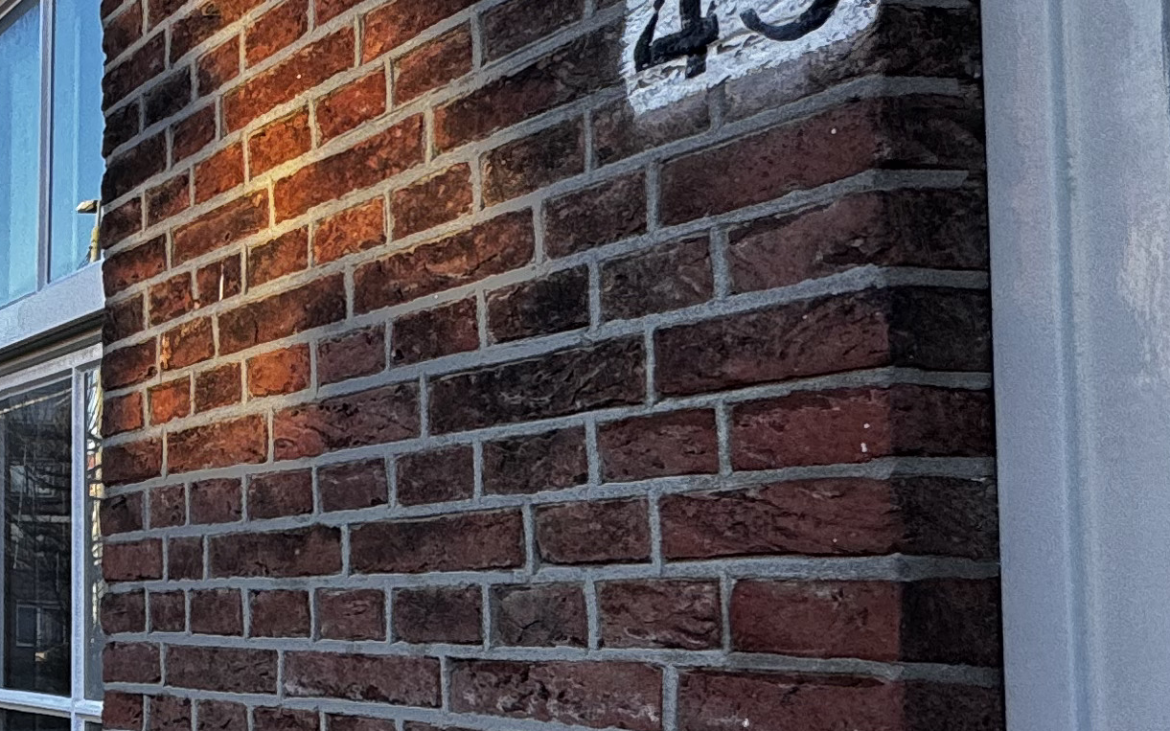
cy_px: 483
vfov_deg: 26.2
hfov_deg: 27.4
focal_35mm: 49
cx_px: -612
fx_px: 1562
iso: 40
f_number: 2.2
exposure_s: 1/368
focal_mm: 2.22
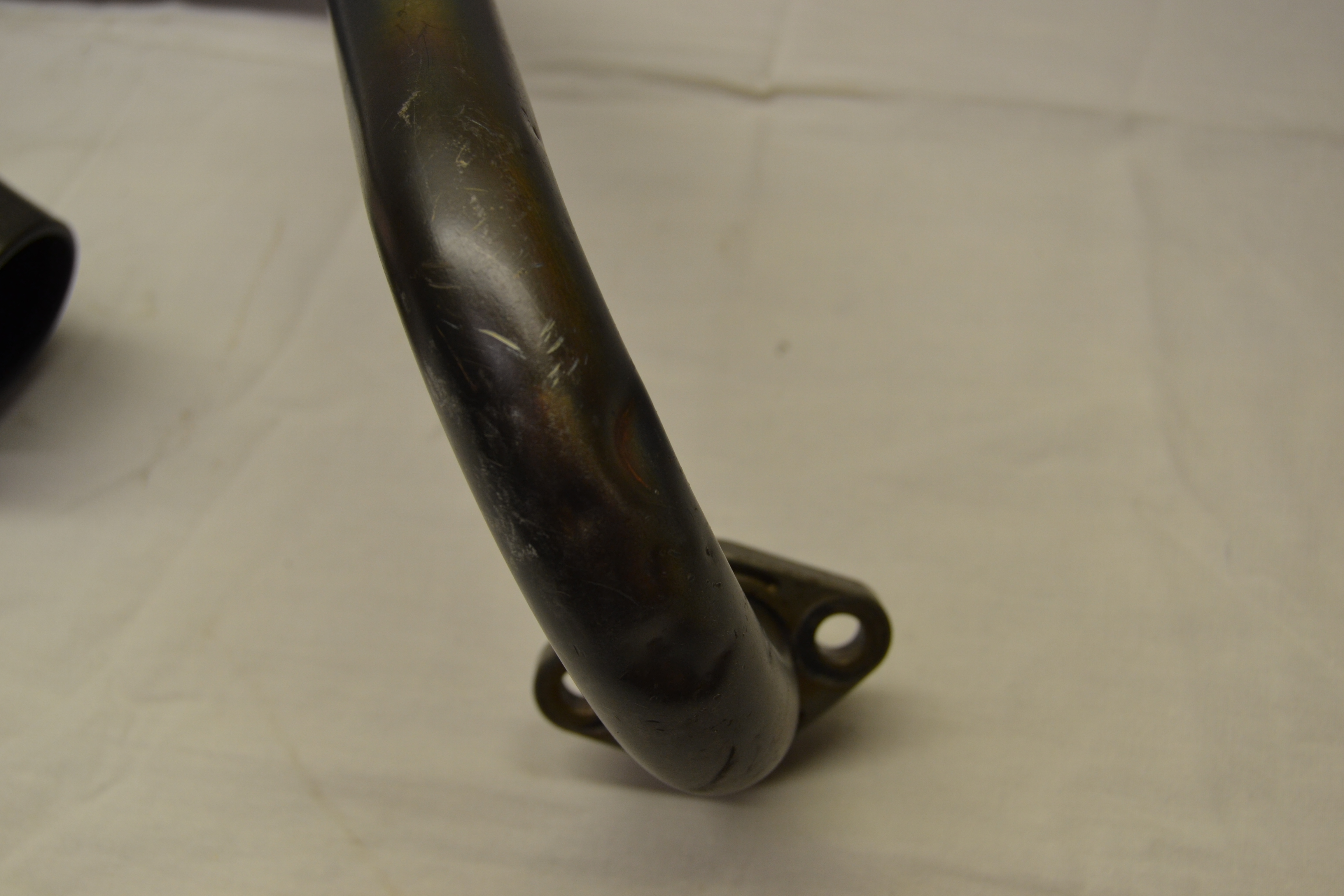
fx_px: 2128
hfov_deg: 35.1
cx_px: 672
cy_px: 448
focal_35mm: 57
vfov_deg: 23.8
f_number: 5.6
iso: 400
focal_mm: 38
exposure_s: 1/125
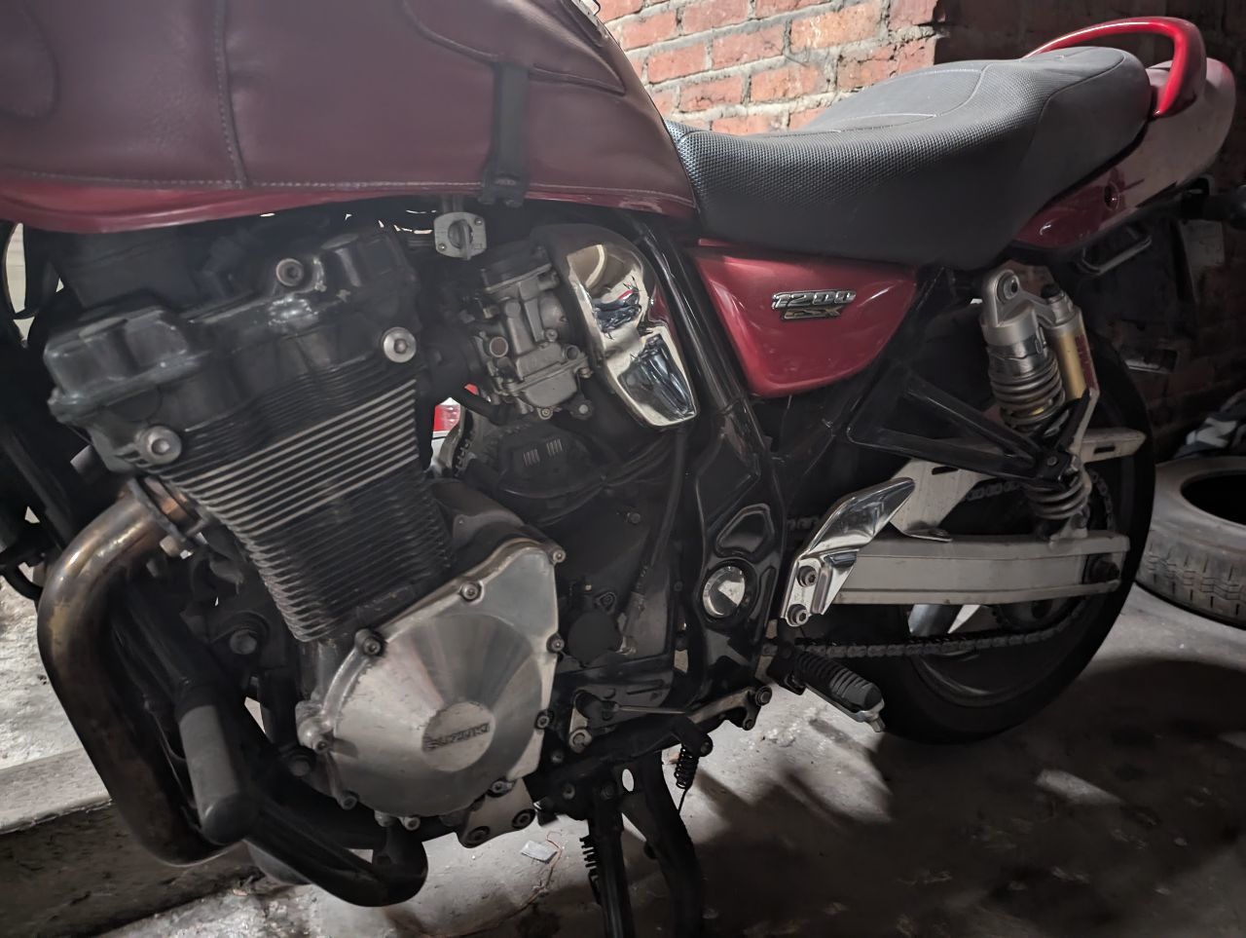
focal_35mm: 24
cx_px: 623
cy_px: 469
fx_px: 865
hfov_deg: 71.5
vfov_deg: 56.9
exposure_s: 1/14.9
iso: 2852
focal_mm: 6.81
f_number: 1.85
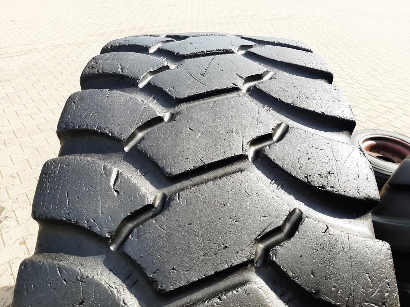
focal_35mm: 26
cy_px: 154
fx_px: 308
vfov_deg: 53.1
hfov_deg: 67.3
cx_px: 205
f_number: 1.7
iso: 40
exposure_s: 1/1323
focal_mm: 3.93
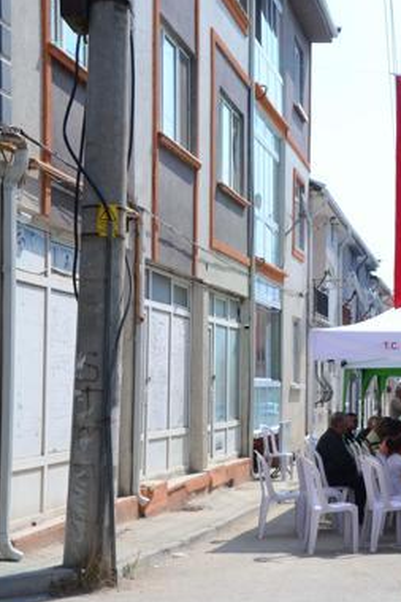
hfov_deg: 16.7
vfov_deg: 26.0
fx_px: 1304
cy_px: 309
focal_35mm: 78
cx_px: 478
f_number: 13
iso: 200
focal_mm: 32
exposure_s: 1/160
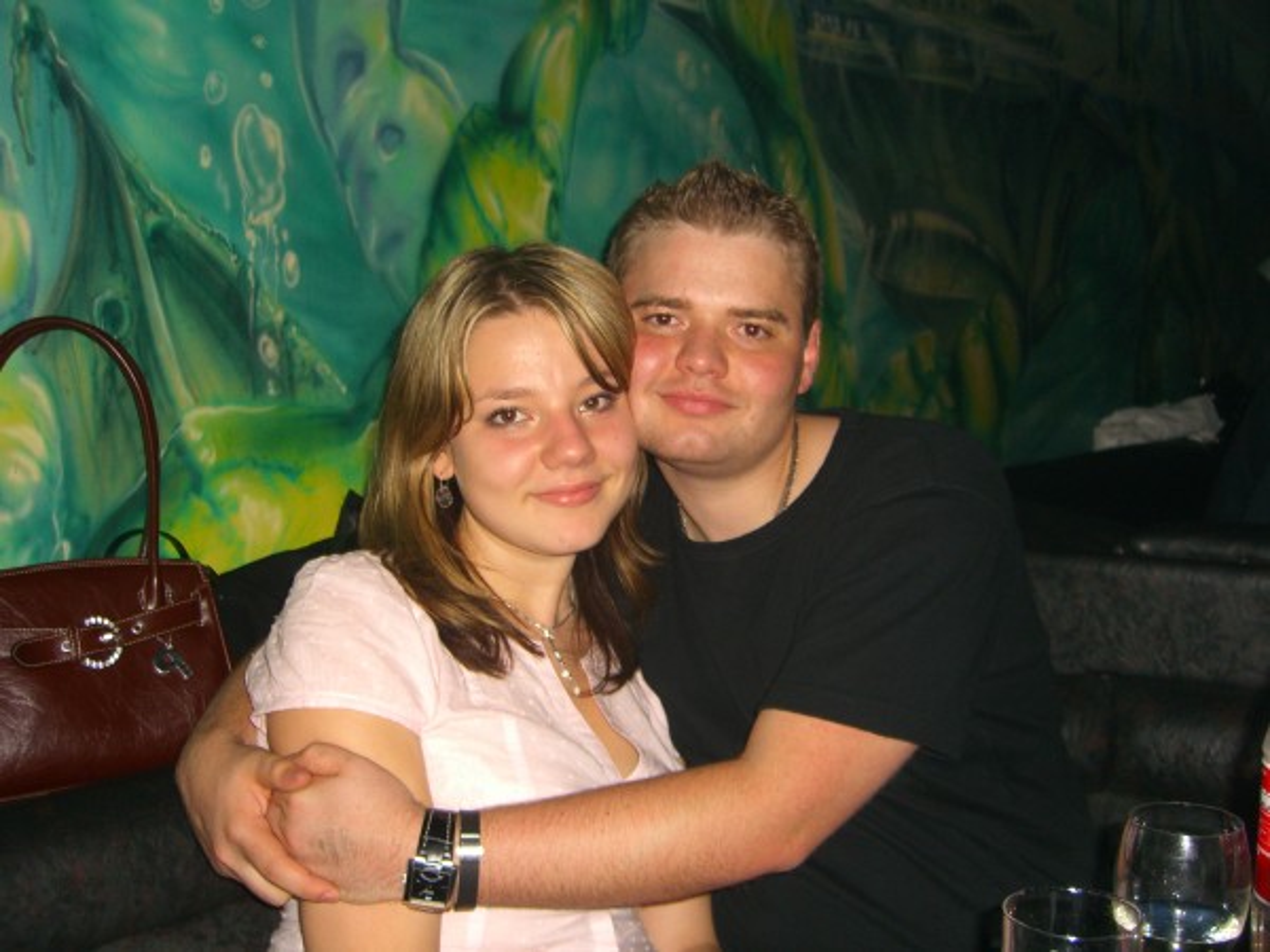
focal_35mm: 38
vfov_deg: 37.7
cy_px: 476
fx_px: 1394
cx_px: 635
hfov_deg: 49.0
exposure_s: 1/60
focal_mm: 7.9
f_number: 2.8
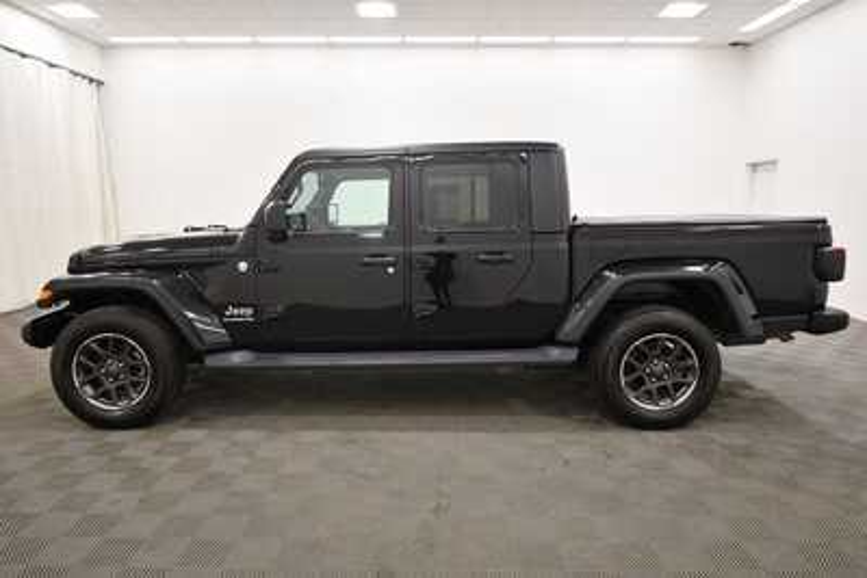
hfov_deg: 78.6
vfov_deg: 57.3
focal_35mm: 22
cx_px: 434
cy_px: 289
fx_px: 530
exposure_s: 1/125
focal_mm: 15
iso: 1000
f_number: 5.3
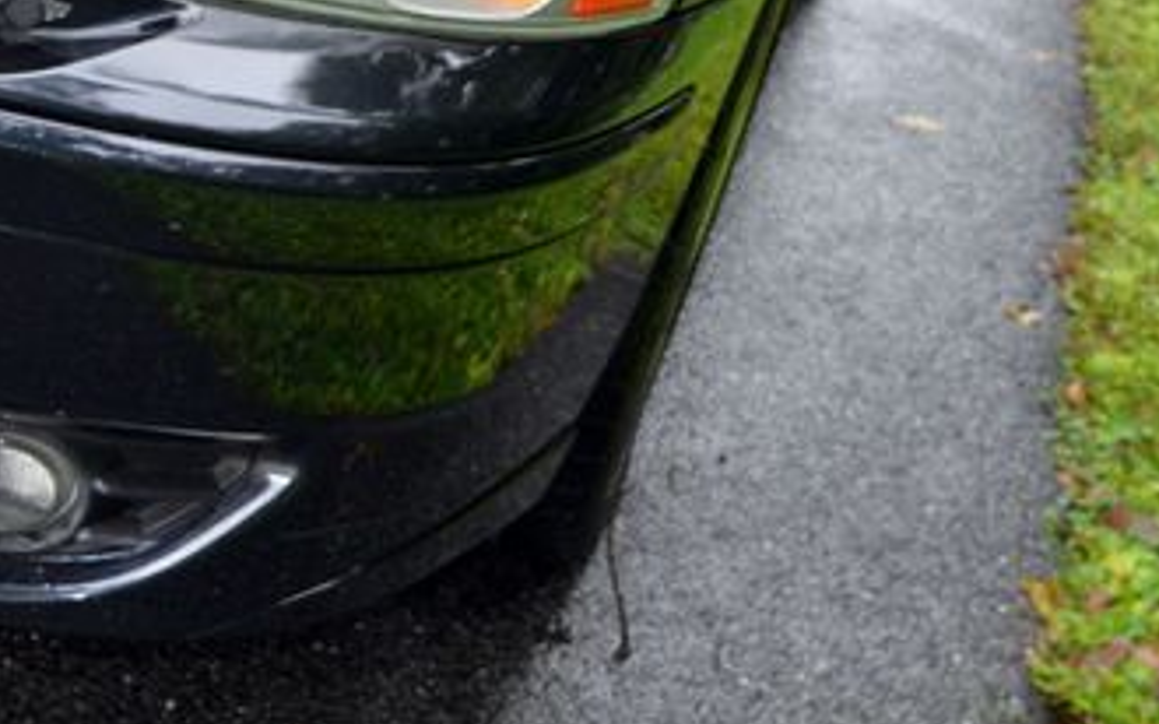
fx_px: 2242
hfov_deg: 28.1
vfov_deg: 18.0
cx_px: 158
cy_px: 63
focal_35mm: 71
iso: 400
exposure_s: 1/80
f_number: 4
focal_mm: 24
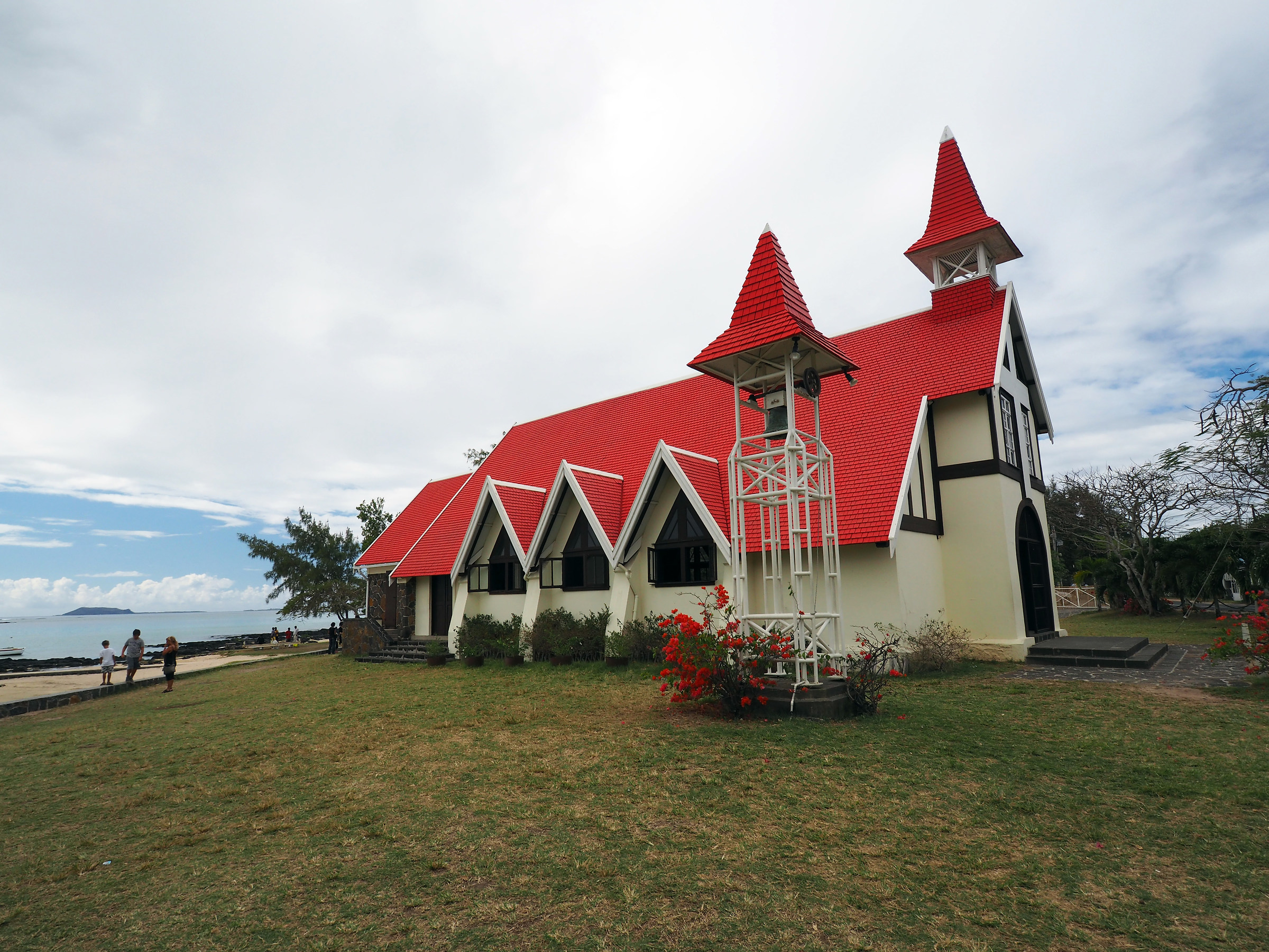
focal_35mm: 18
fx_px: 660
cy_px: 476
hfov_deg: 87.8
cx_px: 634
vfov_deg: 71.6
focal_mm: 9
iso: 200
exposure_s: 1/250
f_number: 7.1
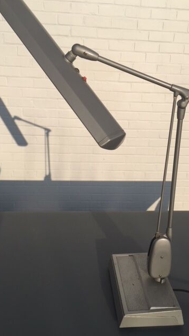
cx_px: 97
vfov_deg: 61.0
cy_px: 166
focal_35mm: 32
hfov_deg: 36.6
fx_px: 285
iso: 32
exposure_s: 1/4405
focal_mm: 4.15
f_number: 2.2
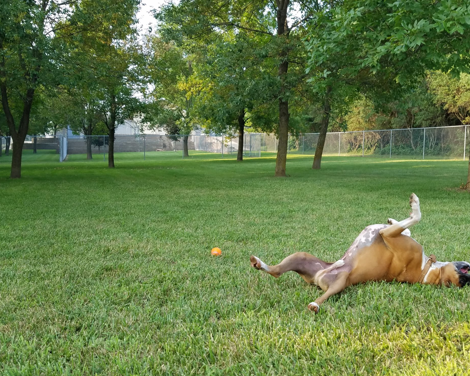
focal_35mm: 28
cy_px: 186
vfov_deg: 51.5
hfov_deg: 62.2
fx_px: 390
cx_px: 248
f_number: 1.7
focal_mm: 4.2
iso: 50
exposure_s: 1/264
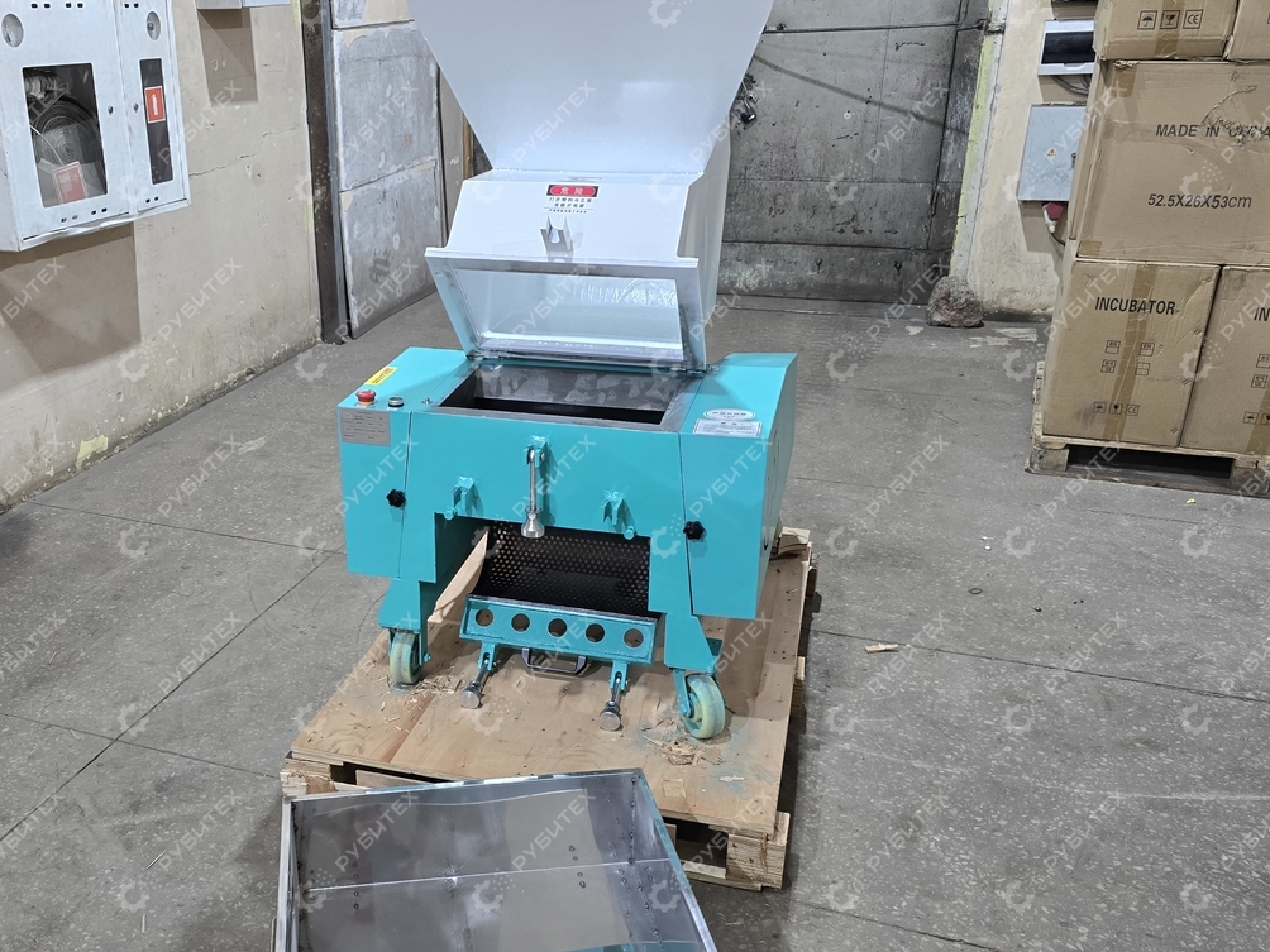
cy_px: 565
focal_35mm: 33
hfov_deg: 54.7
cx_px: 478
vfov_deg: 42.8
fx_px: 1211
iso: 400
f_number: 1.7
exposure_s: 1/100
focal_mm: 6.3
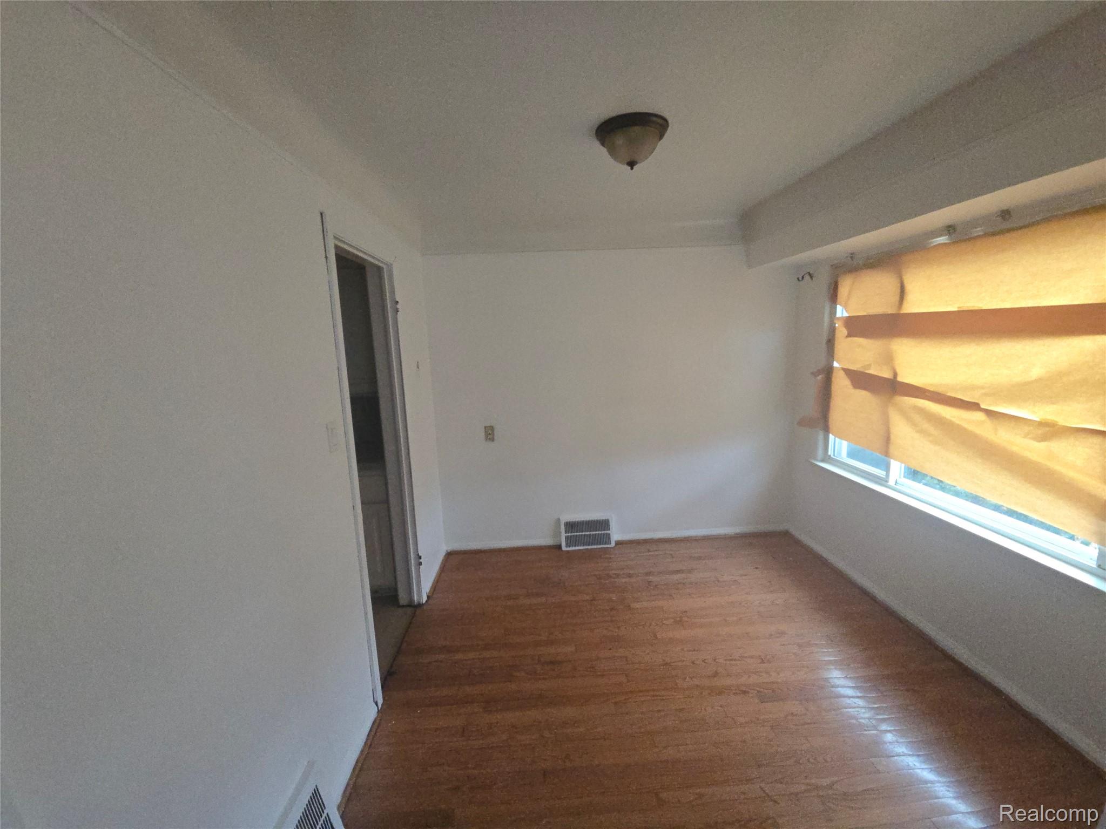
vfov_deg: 89.9
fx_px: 415
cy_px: 414
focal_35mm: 13
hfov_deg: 106.2
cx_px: 553
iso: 500
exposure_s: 1/50
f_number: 2.2
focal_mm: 2.2
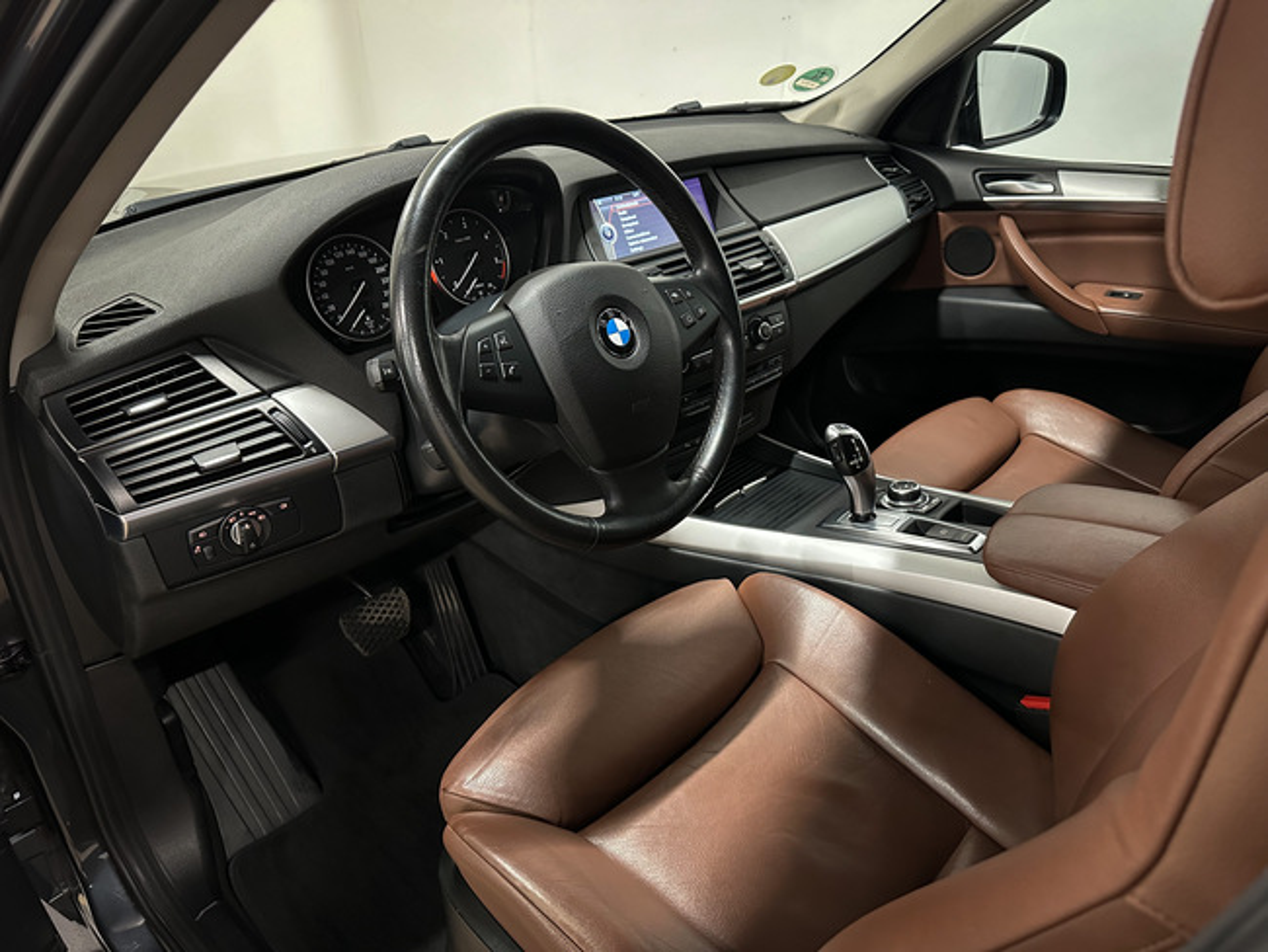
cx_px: 634
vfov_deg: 56.8
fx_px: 879
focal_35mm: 24
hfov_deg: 71.6
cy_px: 476
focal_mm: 6.86
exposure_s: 1/25
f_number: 1.8
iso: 800
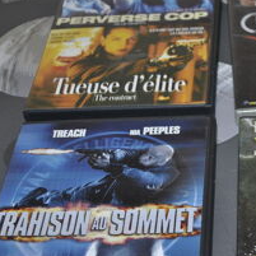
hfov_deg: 21.6
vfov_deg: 21.9
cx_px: 214
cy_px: 157
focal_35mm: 79
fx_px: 661
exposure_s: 1/60
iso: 500
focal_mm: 26
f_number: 4.2
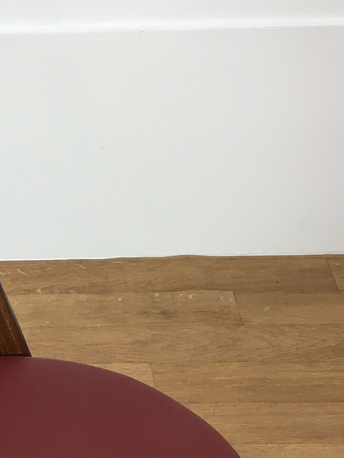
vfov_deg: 22.4
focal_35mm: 83
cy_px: 483
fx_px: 1100
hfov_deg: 16.9
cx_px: -77
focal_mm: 4.15
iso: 40
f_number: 2.2
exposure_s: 1/33
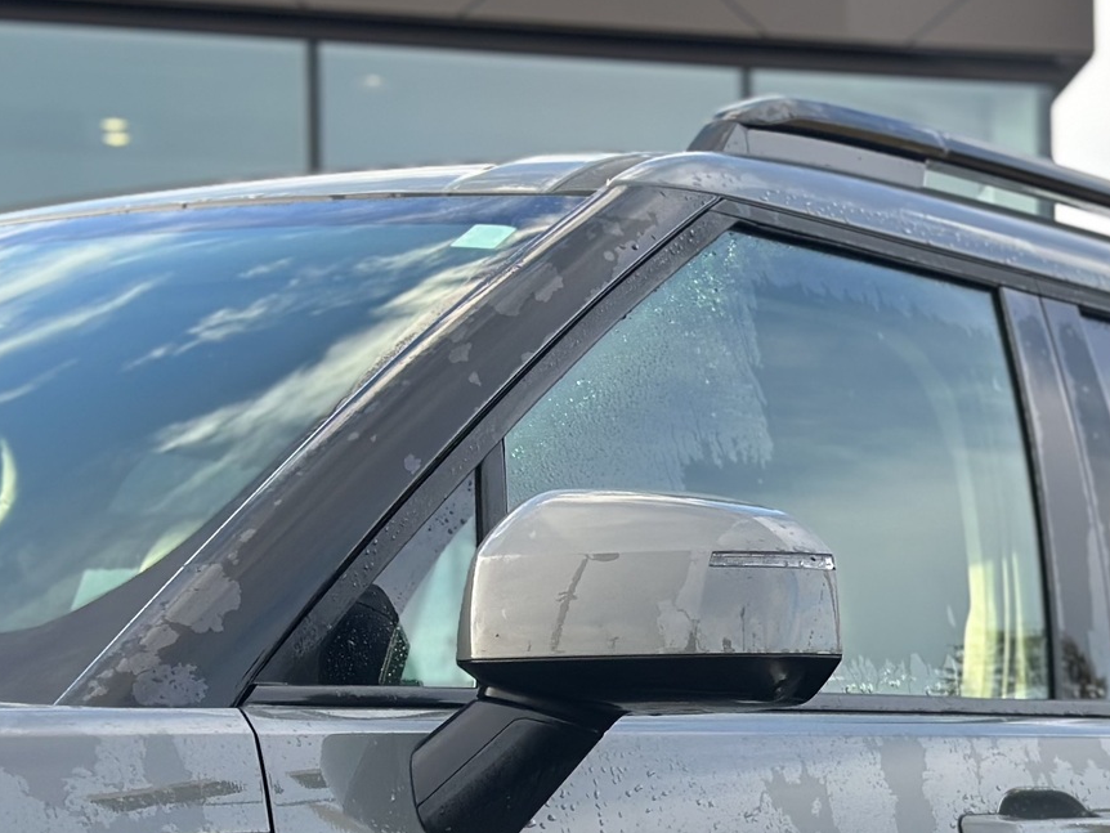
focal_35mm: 114
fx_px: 3657
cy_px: 973
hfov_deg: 16.9
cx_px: 1109
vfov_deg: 12.7
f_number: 1.78
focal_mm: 6.86
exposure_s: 1/484
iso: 80
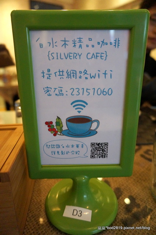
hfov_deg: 53.1
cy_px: 118
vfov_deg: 73.8
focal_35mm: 24
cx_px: 78
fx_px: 156
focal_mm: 16
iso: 3200
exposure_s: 1/160
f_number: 3.5
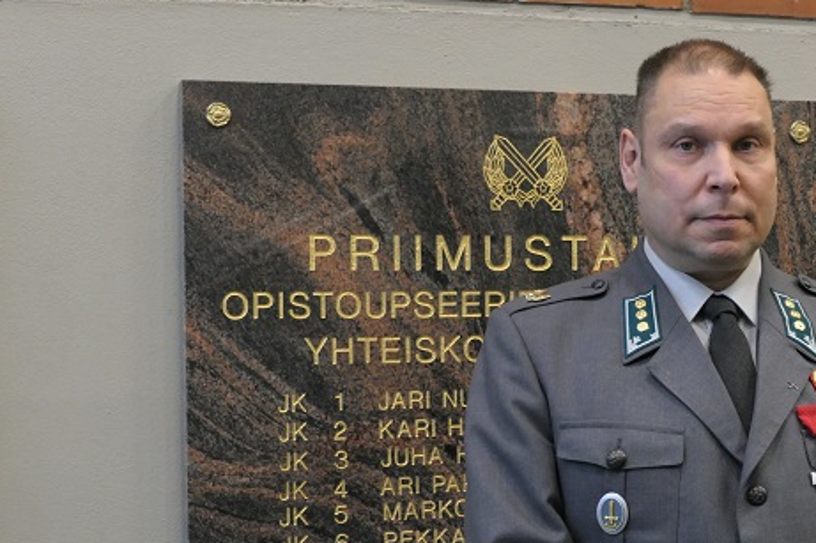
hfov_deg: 28.4
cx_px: 490
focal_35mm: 71
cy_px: 325
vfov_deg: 19.2
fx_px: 1609
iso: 1250
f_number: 3.7
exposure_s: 1/80
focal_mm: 21.3
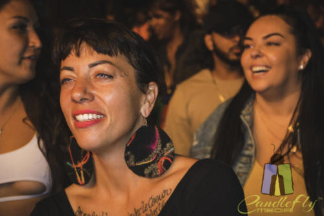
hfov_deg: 26.0
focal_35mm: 78
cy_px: 108
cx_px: 162
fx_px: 702
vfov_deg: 17.5
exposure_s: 1/60
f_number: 4.8
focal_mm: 52
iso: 1400
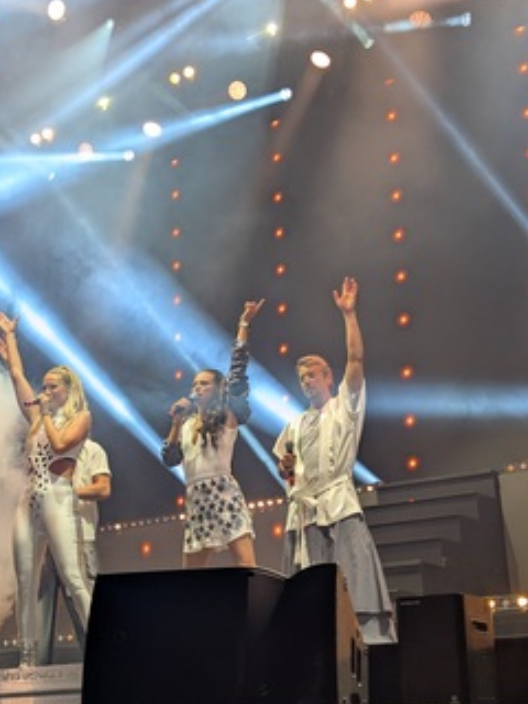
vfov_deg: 32.1
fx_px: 1220
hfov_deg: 24.4
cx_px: 204
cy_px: 414
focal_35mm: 60
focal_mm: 6.81
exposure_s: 1/99.9
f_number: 1.85
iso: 49
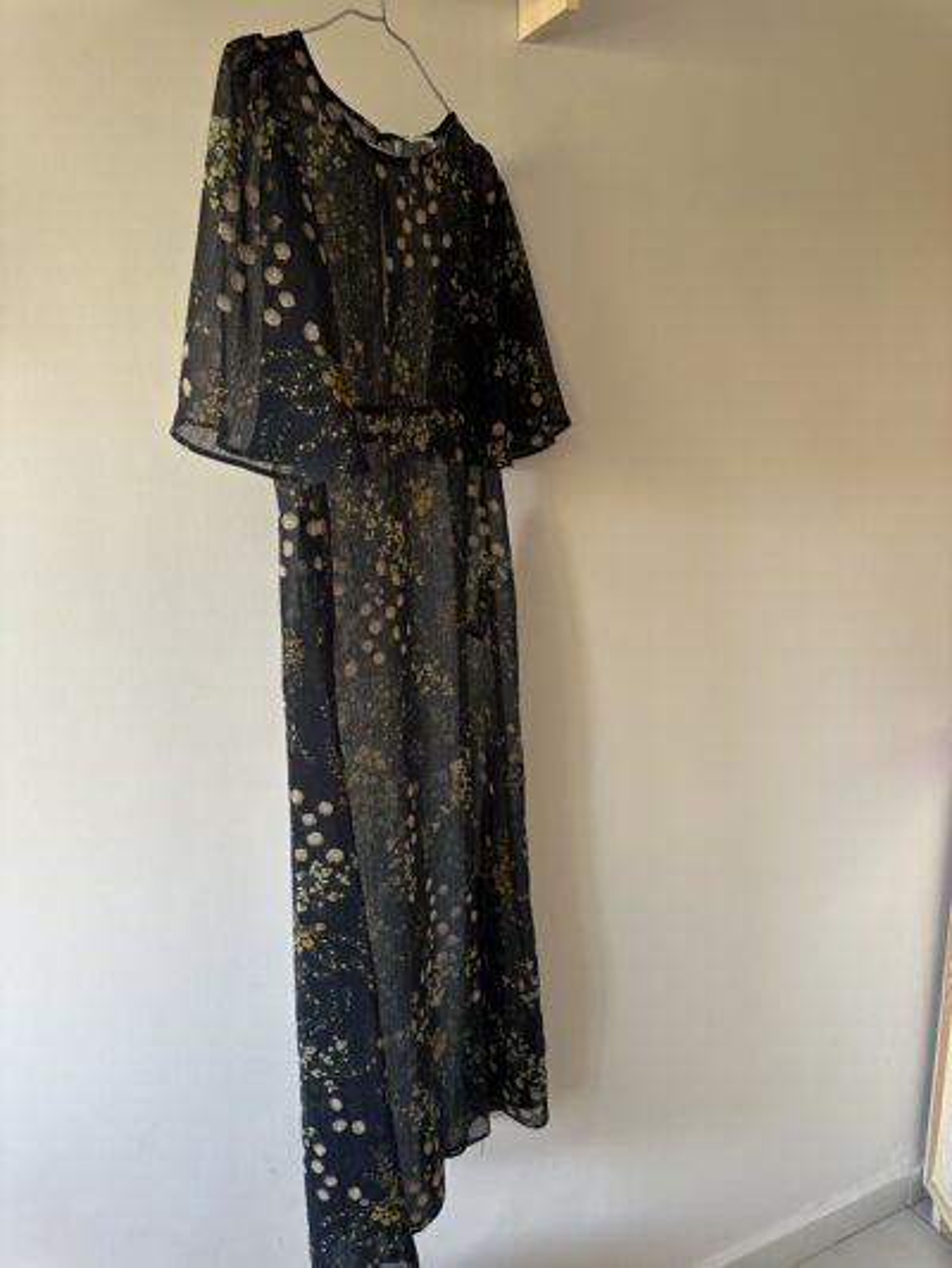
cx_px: 476
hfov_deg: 56.8
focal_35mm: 24
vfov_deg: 71.6
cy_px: 634
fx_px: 880
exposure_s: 1/60
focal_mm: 6.86
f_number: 1.78
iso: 320
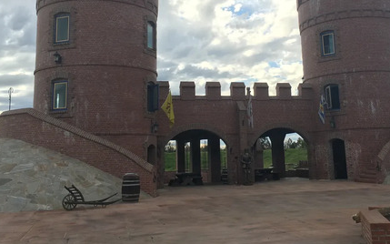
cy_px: 66
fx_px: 457
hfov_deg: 46.1
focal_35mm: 43
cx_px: 225
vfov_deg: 29.5
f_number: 2.2
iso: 25
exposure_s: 1/793
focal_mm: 4.15
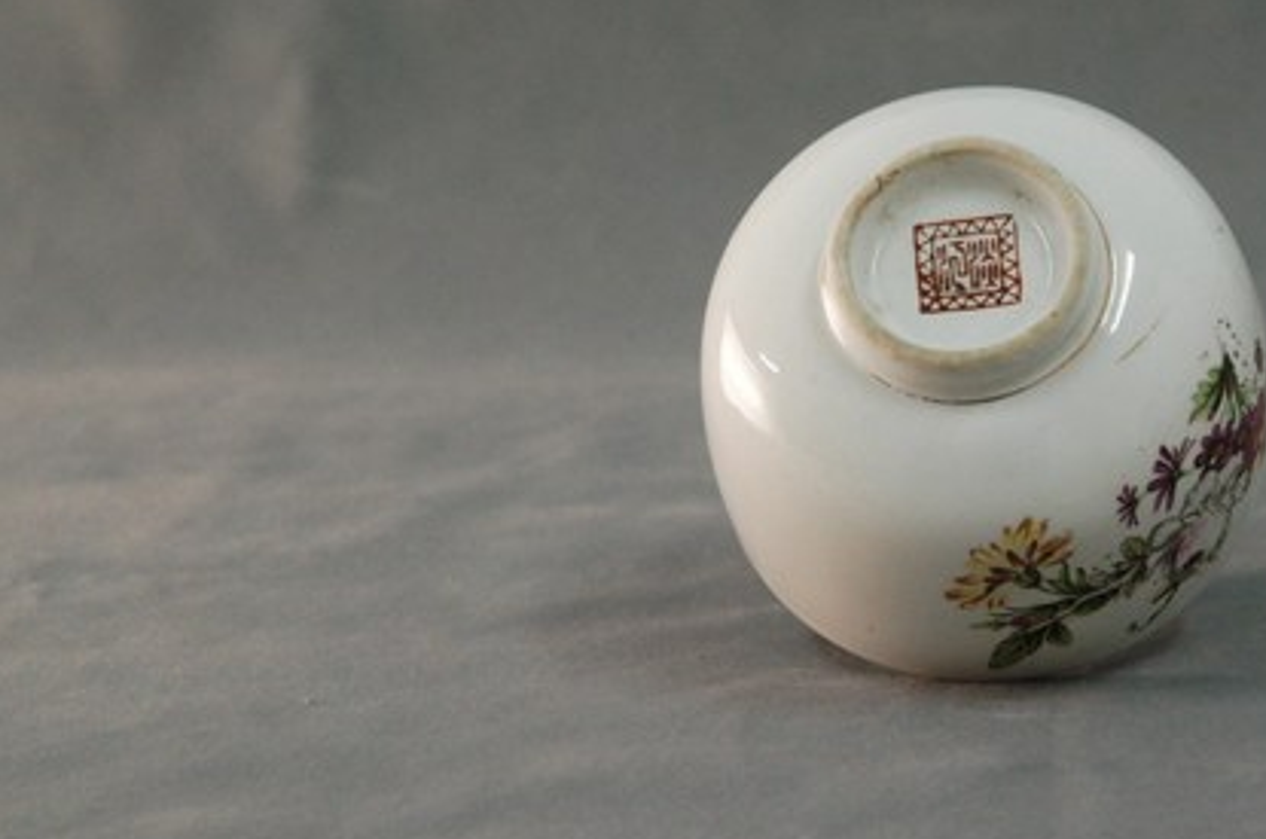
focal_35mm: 162
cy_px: 288
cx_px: 964
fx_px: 5686
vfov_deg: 8.4
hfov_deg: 12.7
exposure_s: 1/25
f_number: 8
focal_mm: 70
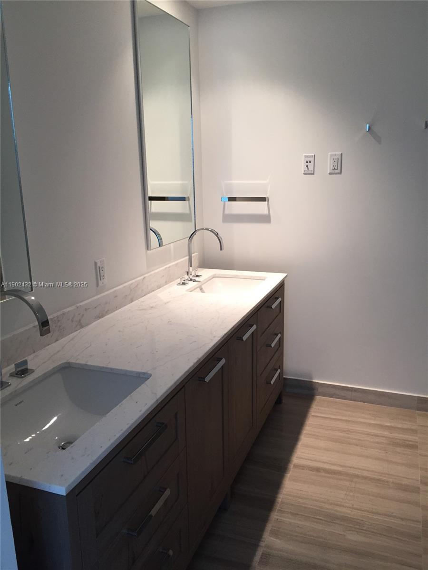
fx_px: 478
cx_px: 214
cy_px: 285
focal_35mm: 29
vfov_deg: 61.7
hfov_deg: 48.2
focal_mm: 4.15
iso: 50
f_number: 2.2
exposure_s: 1/30
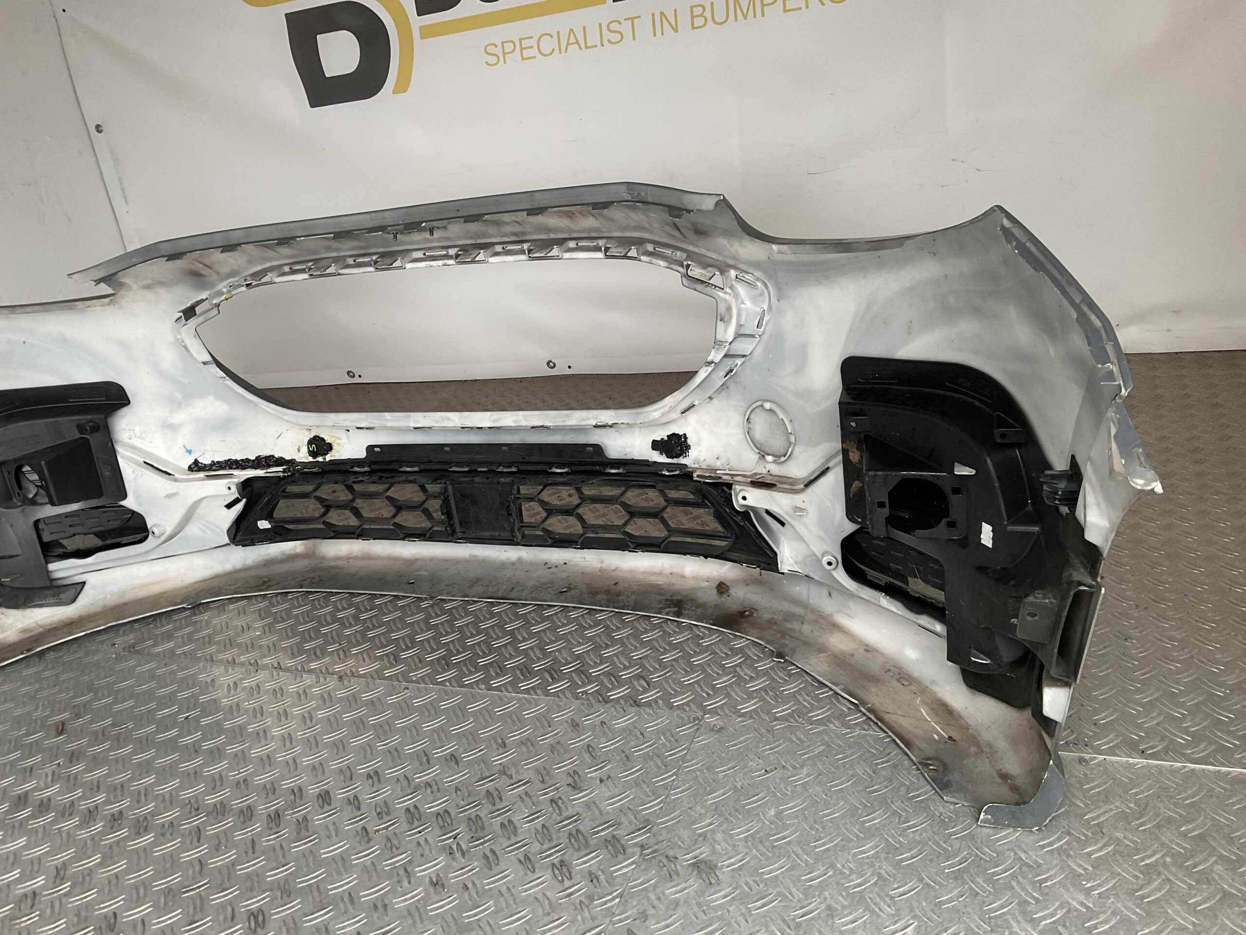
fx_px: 1044
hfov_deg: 61.7
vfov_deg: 48.2
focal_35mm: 29
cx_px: 623
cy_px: 468
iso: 40
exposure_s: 1/100
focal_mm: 3
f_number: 1.8
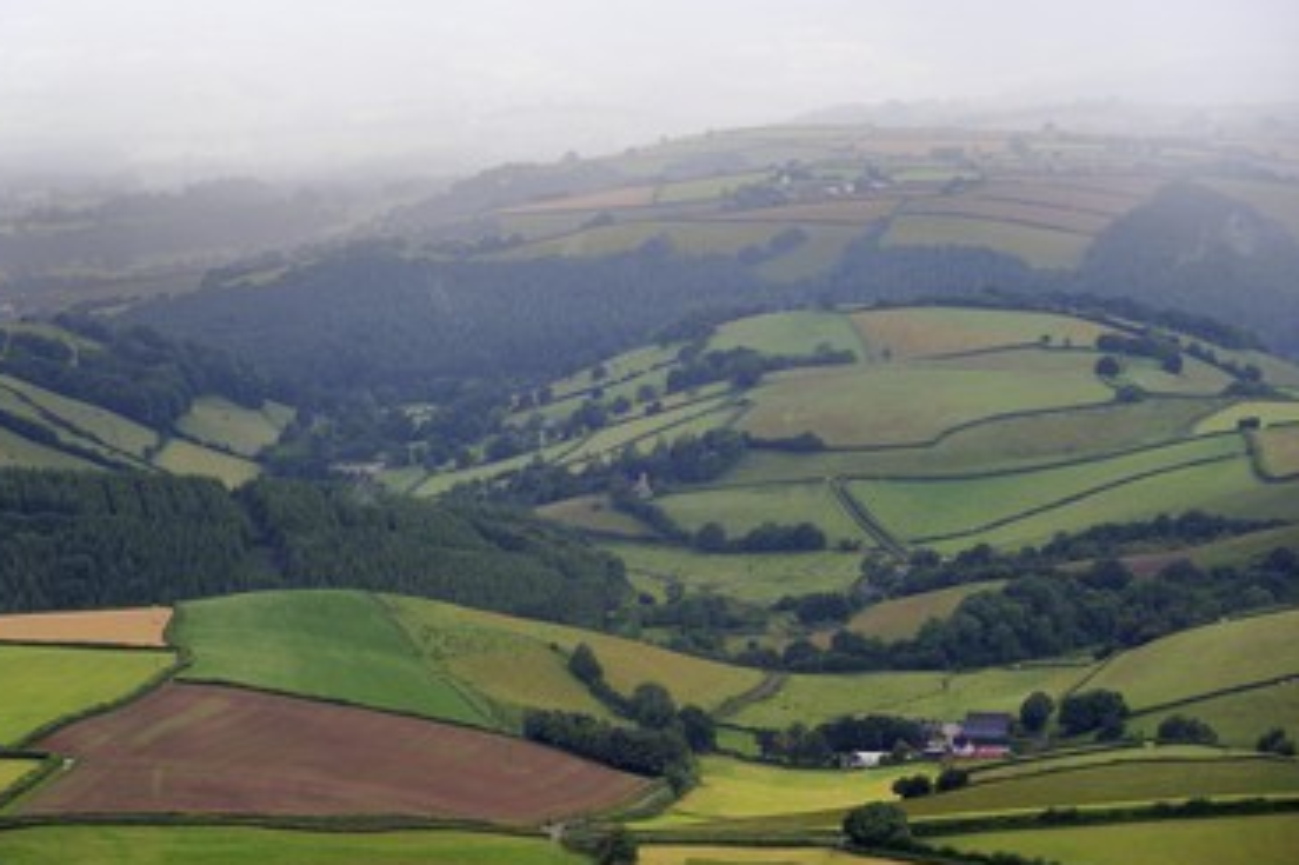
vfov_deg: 8.9
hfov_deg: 13.3
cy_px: 420
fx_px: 5554
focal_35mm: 154
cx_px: 575
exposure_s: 1/800
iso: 400
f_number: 5
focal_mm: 135
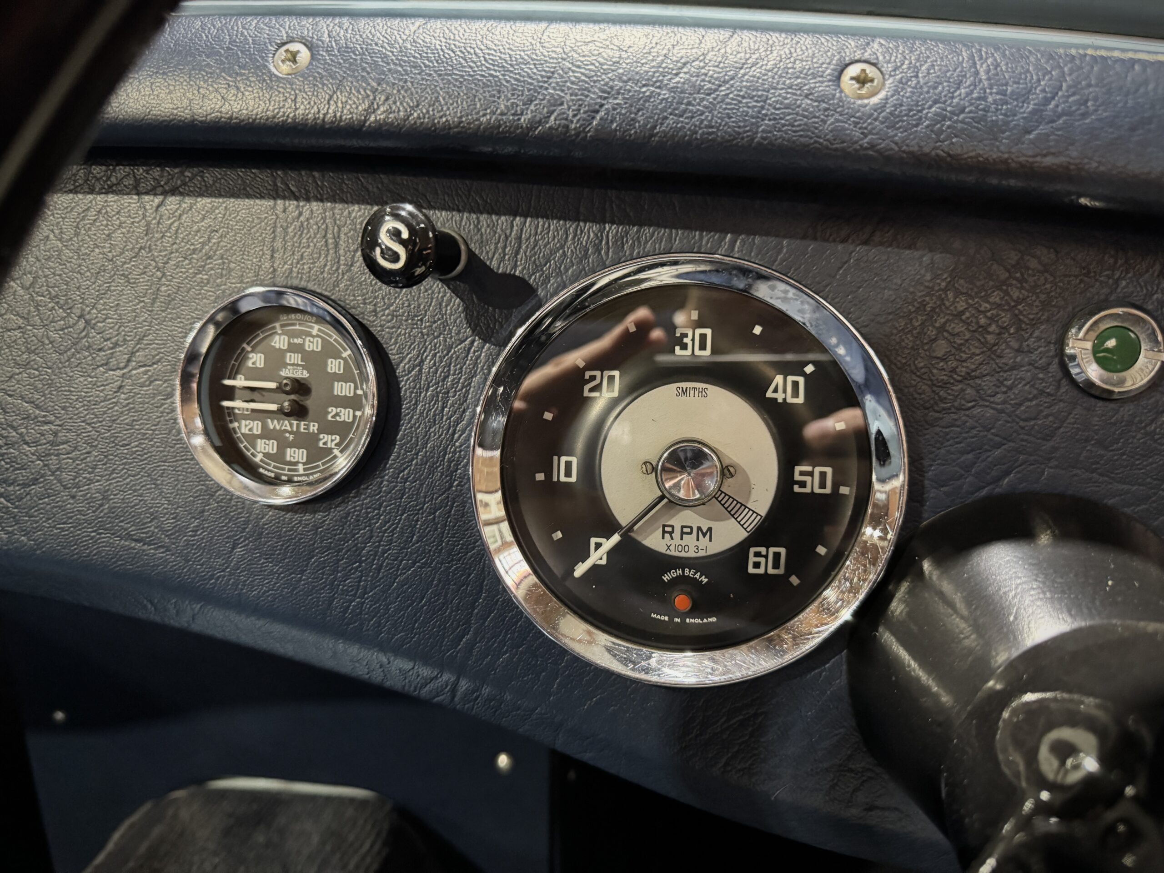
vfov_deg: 56.8
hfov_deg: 71.6
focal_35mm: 24
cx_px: 582
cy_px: 436
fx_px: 807
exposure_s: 1/33
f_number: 1.78
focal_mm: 6.76
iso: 1000
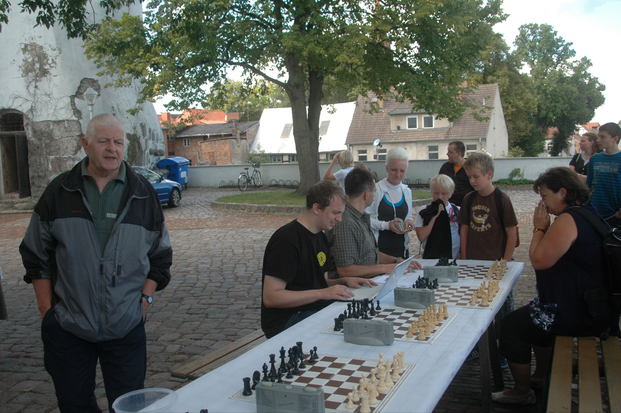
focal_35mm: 36
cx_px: 310
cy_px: 206
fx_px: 620
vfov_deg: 36.8
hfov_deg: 53.2
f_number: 6.3
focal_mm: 24
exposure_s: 1/160
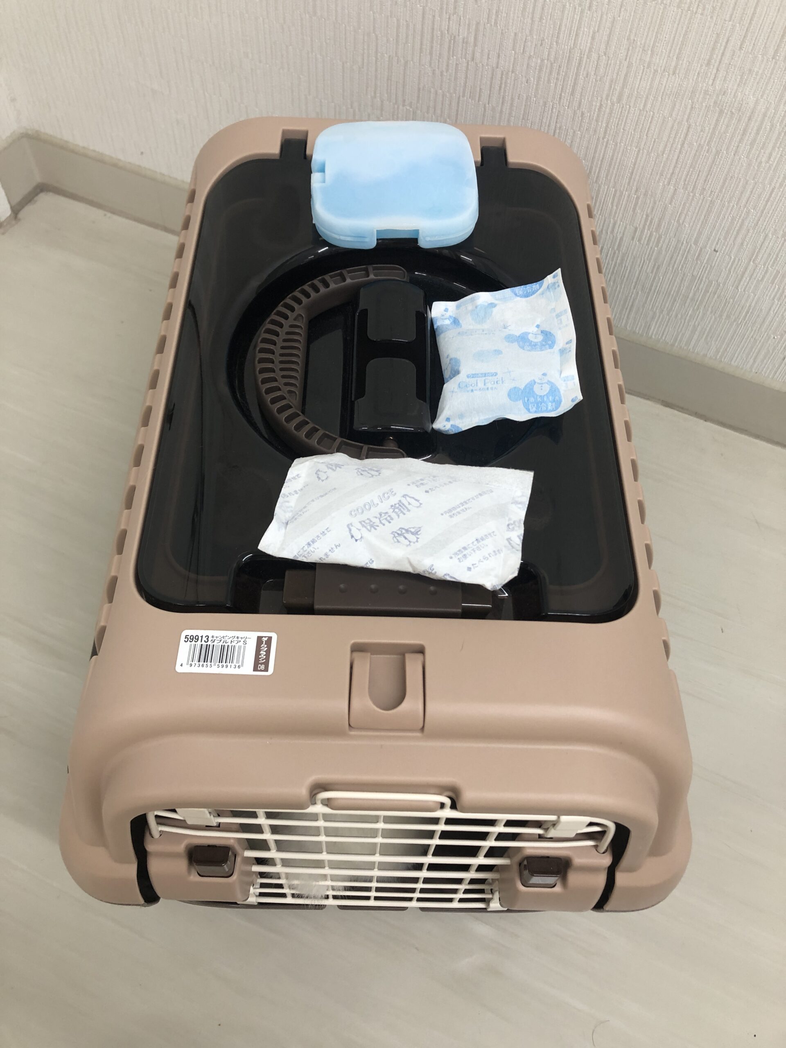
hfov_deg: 49.7
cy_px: 524
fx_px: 848
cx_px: 393
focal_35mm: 28
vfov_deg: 63.4
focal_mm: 3.99
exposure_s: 1/33
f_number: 1.8
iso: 32
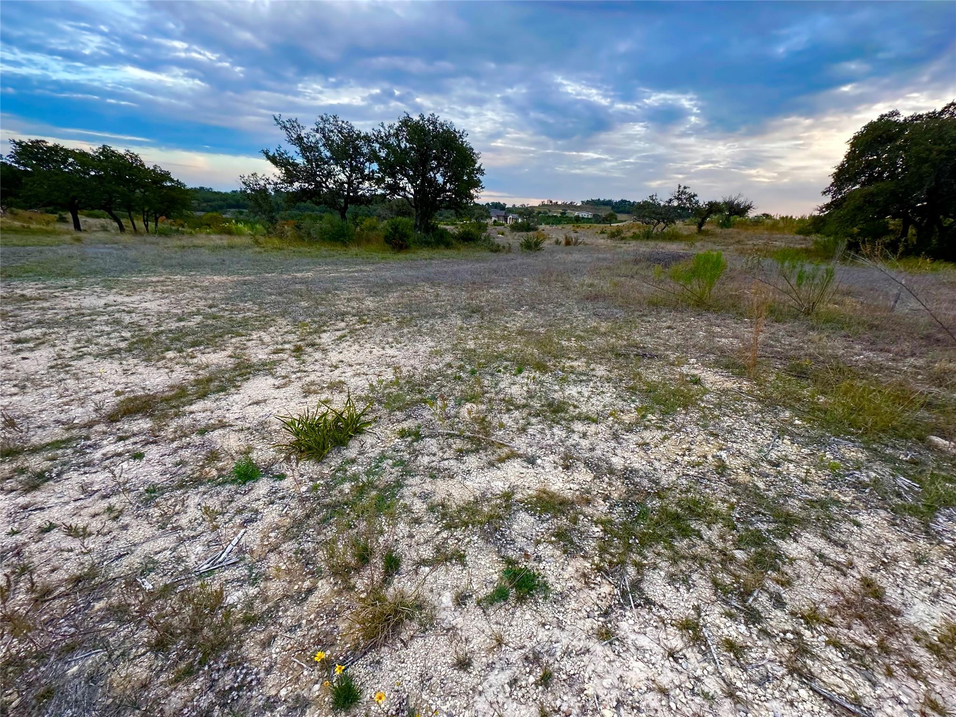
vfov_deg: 85.7
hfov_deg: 102.1
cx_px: 478
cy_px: 358
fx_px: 387
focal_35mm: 14
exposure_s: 1/99
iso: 125
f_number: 2.2
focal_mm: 2.22
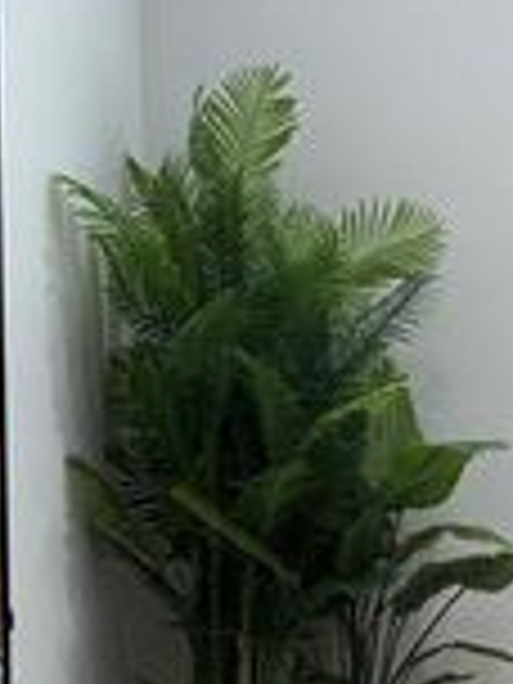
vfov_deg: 18.4
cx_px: 504
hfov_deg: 13.9
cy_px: 614
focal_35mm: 105
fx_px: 2075
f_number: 1.78
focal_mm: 6.76
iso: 125
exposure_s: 1/120
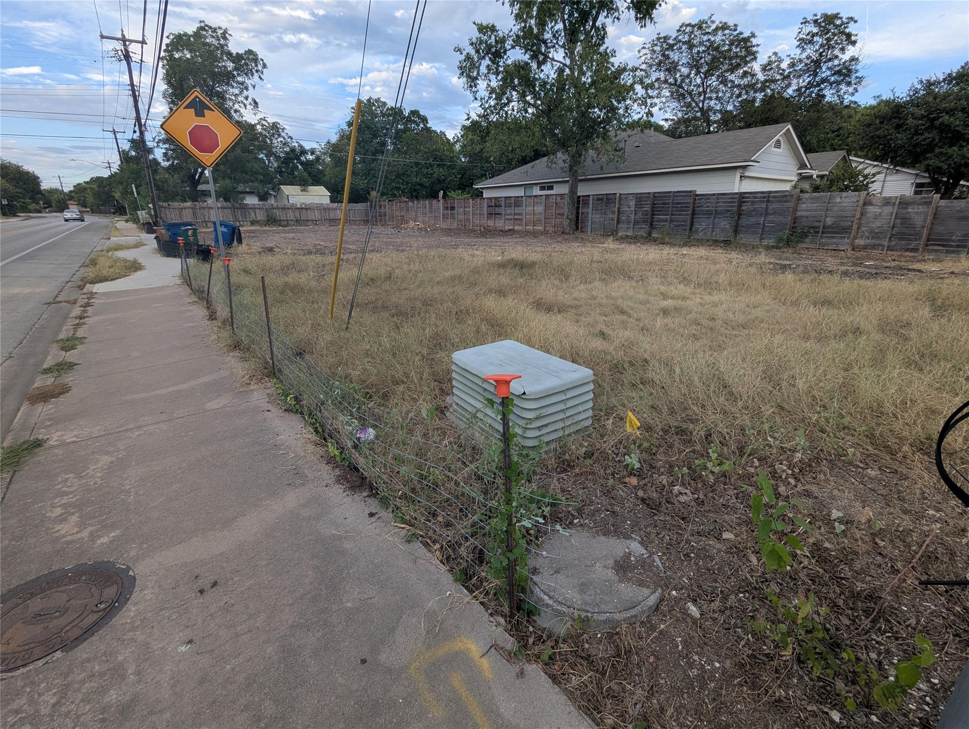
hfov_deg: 94.4
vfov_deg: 78.2
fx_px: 449
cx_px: 484
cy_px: 364
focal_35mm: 16
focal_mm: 2.35
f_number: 2.2
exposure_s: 1/351
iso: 46
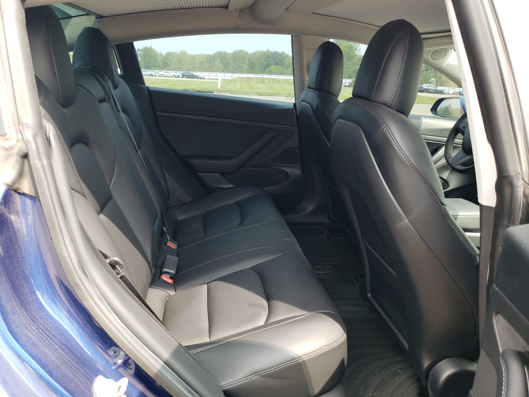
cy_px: 198
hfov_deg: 67.3
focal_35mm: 26
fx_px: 397
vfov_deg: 53.1
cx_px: 264
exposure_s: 1/238
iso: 50
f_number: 1.5
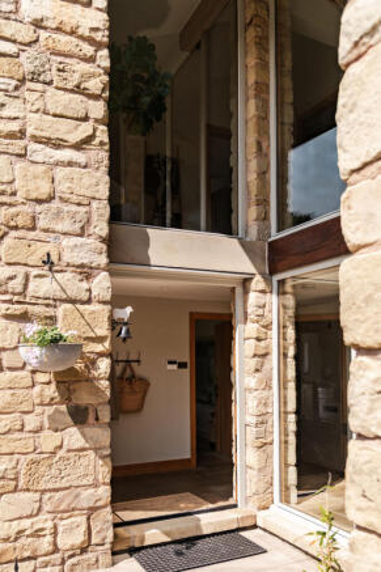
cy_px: 286
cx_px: 190
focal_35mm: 24
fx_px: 381
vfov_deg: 73.8
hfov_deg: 53.1
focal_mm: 24
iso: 125
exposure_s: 1/2500
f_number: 5
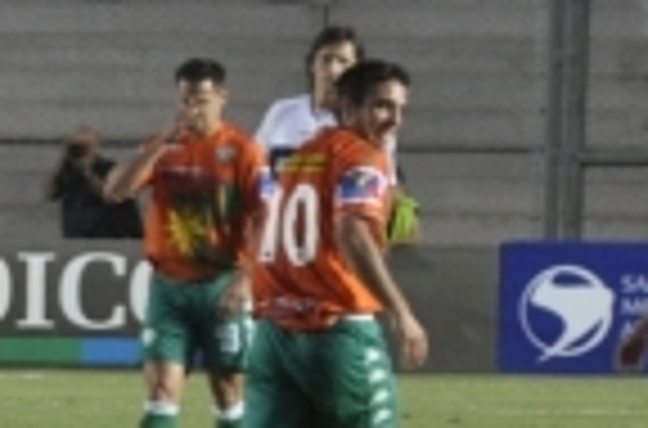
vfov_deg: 1.4
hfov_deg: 2.2
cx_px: -1026
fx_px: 17080
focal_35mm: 952
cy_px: 671
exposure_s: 1/200
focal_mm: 105
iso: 800
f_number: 5.6
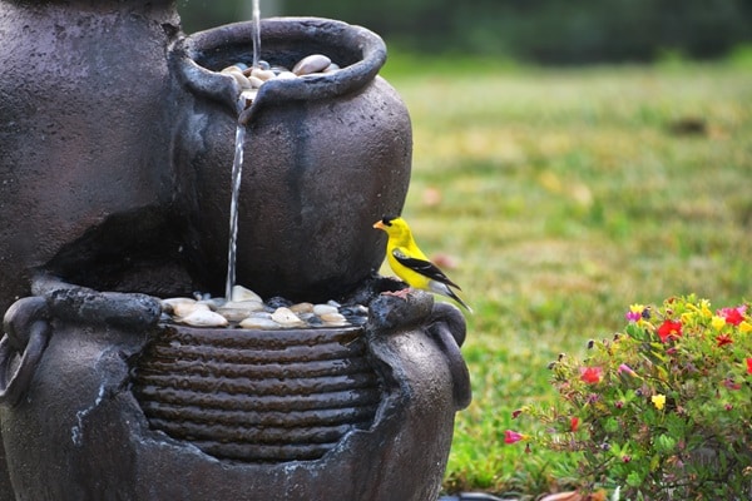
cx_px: 376
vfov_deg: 3.1
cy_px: 250
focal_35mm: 450
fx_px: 9399
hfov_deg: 4.6
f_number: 6.3
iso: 200
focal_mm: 300
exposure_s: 1/50
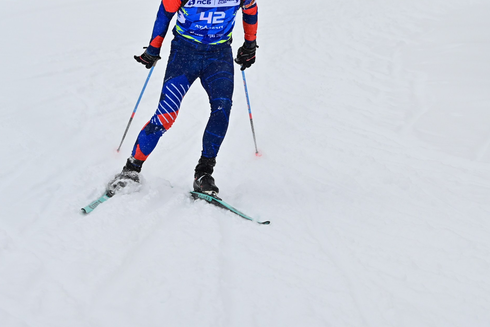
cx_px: 305
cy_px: 81
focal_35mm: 158
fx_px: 2151
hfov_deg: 13.0
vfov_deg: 8.7
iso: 640
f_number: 5.6
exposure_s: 1/1600
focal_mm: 98
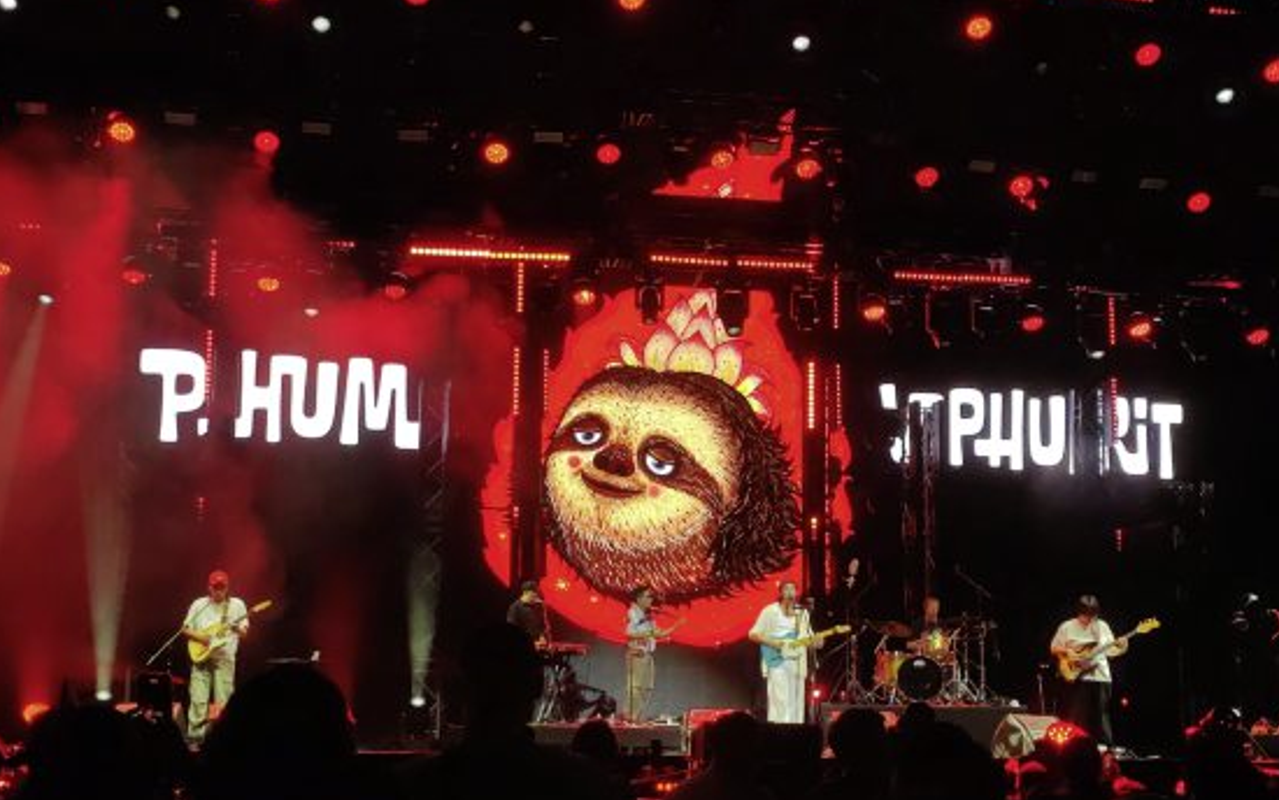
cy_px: 465
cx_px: 637
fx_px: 1883
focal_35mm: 54
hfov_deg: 37.5
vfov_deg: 24.0
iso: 500
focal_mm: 5.52
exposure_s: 1/160
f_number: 1.9
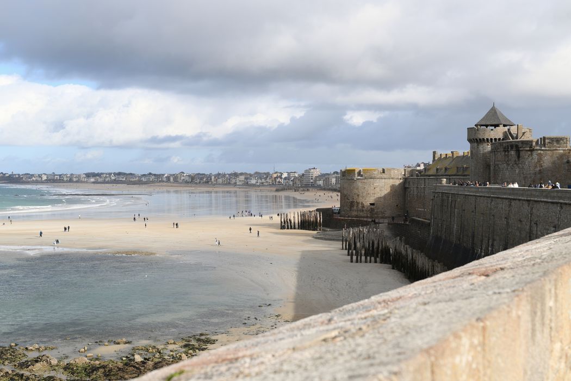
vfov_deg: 27.0
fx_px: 793
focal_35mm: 50
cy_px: 190
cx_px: 286
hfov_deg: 39.6
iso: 64
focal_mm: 50
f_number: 7.1
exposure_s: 1/320
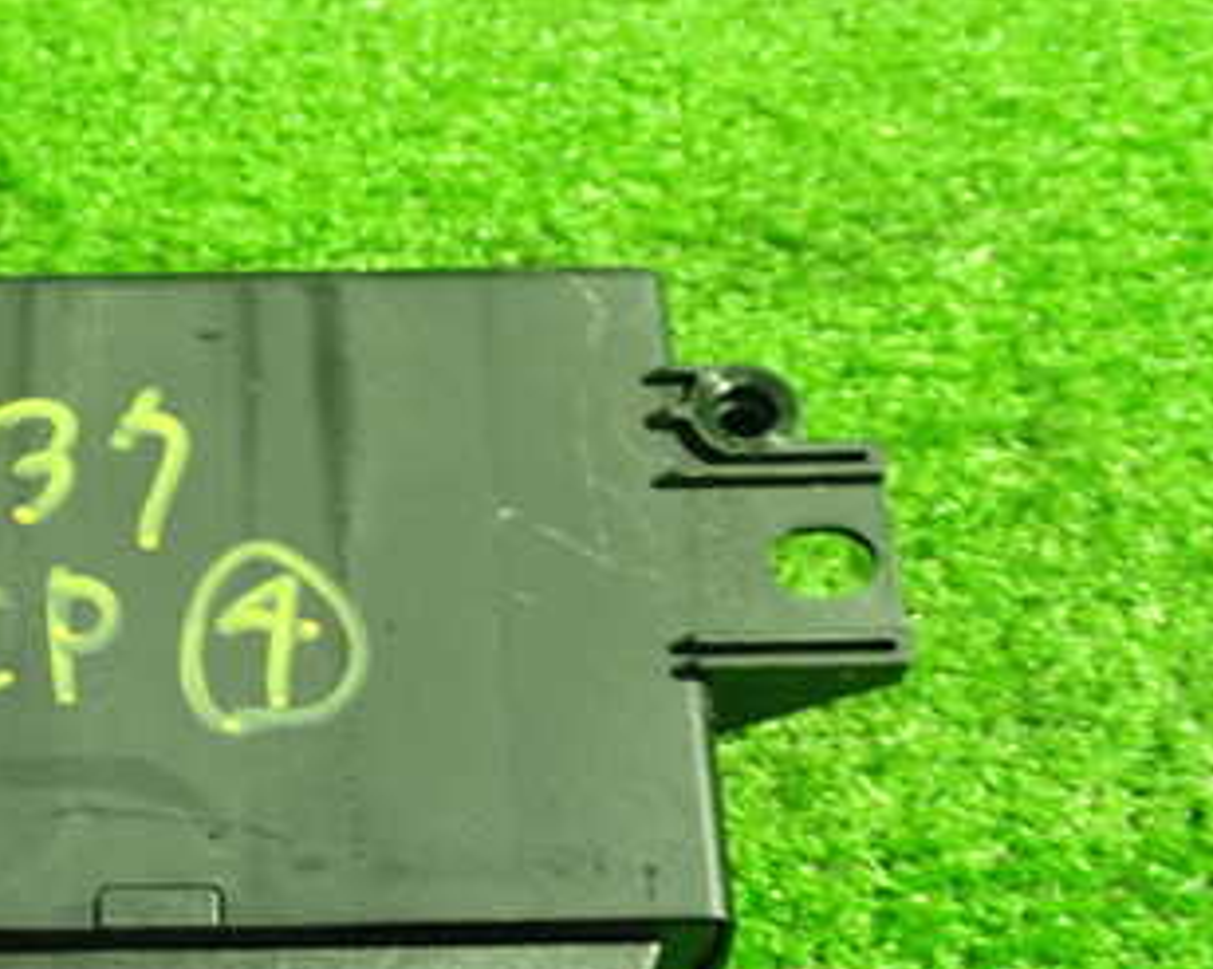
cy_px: 654
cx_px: 224
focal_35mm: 78
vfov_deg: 19.6
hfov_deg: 24.0
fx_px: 2798
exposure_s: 1/25
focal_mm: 7.31
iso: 800
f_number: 2.8
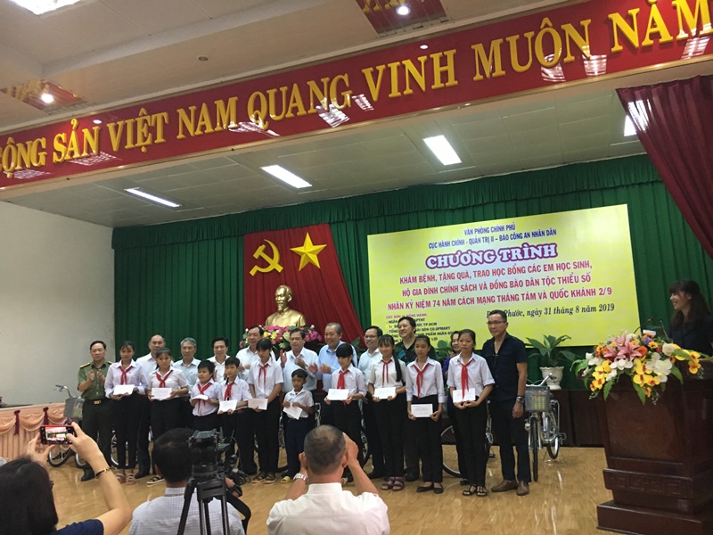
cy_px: 268
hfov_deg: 61.7
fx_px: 597
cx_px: 356
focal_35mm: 29
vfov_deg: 48.2
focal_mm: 4.15
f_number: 2.2
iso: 160
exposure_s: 1/33
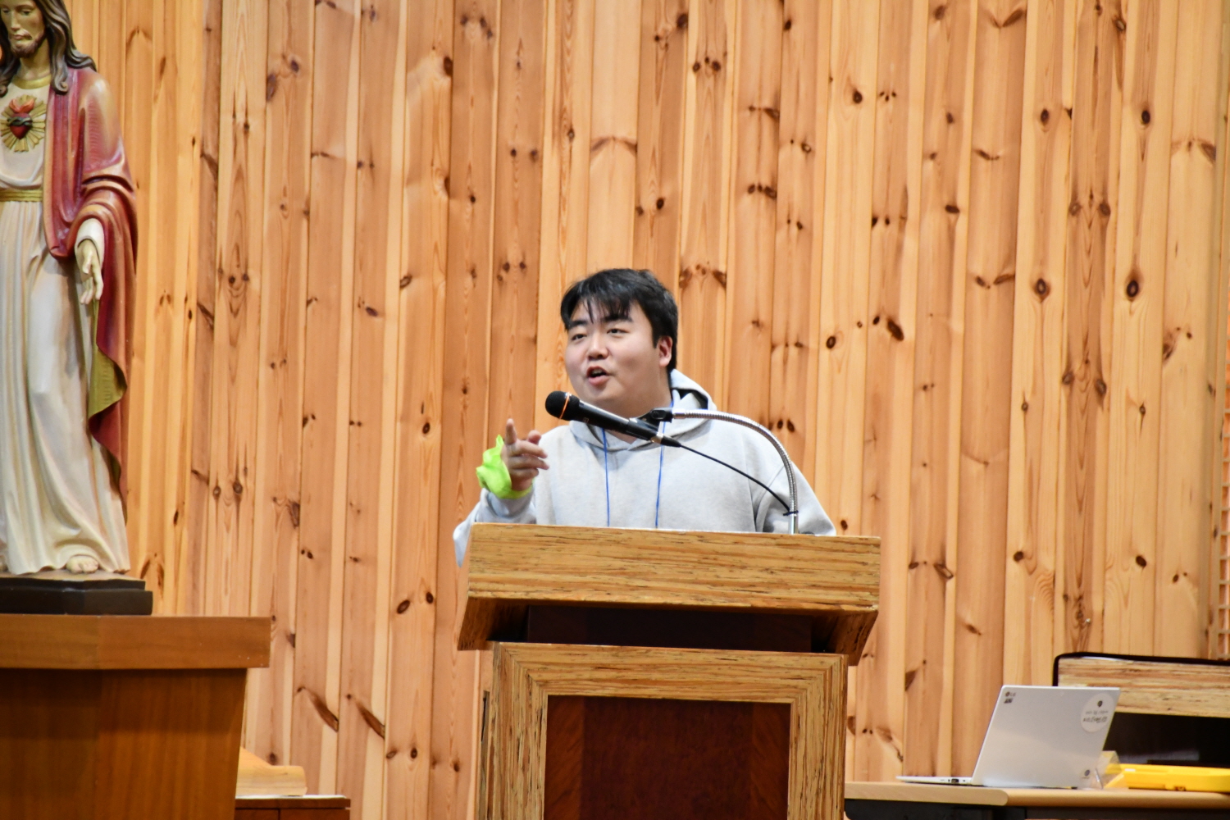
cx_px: 615
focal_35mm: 375
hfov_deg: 5.5
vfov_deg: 3.7
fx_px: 12811
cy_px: 410
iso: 3200
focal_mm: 250
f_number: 6.3
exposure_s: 1/30
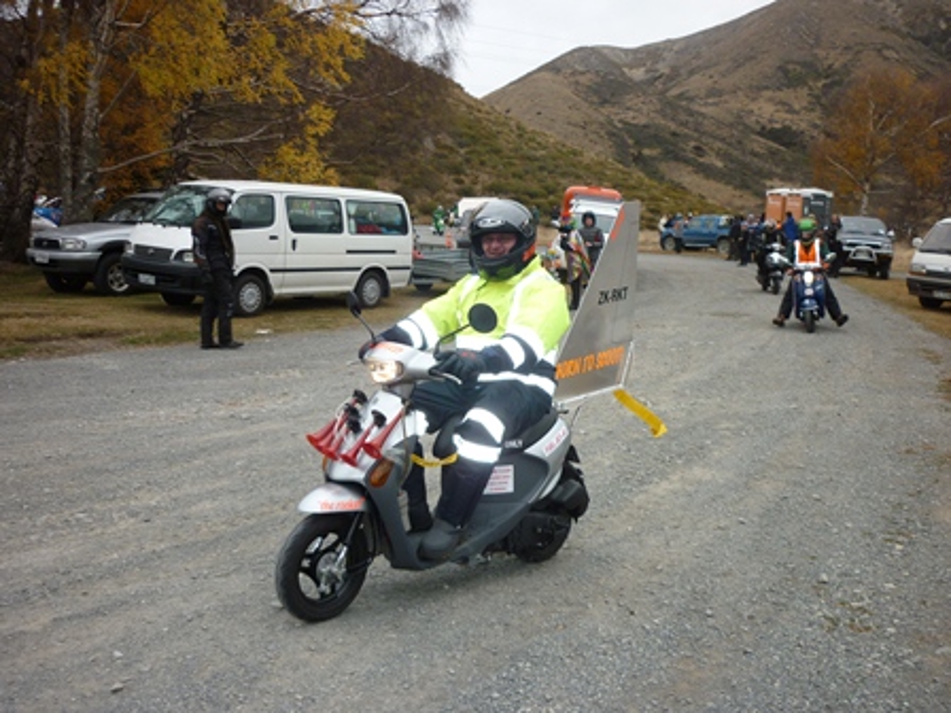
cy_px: 356
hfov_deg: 51.4
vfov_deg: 39.7
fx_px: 989
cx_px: 476
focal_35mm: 36
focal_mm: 5.9
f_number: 2.9
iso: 100
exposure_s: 1/200
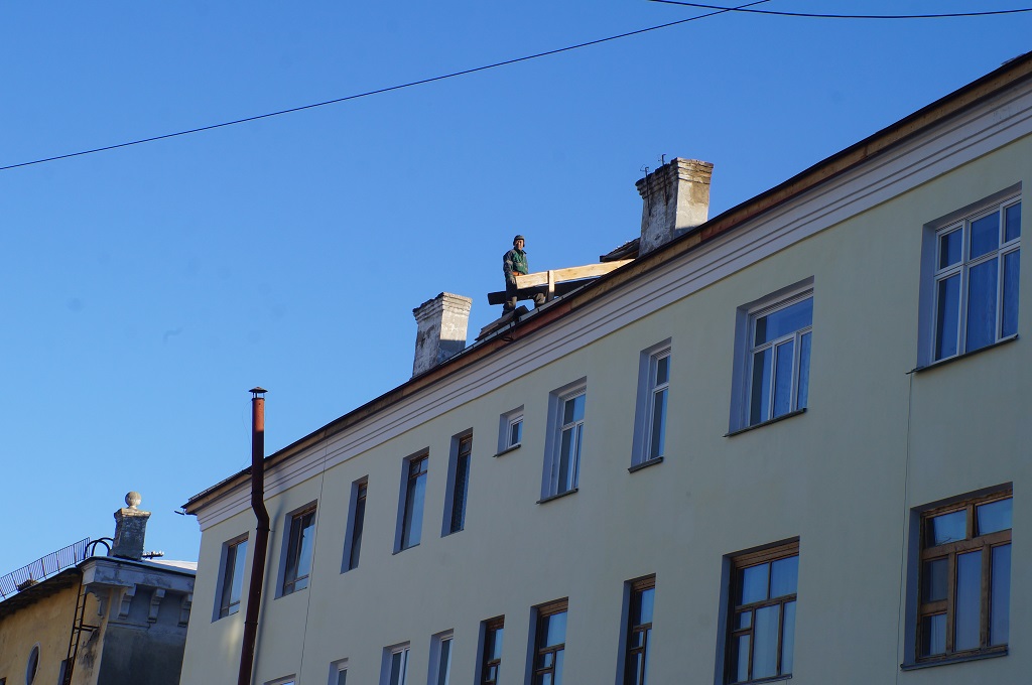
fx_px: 2362
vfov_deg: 16.5
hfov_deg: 24.6
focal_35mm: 82
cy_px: 342
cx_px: 516
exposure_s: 1/250
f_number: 13
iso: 200
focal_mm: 55
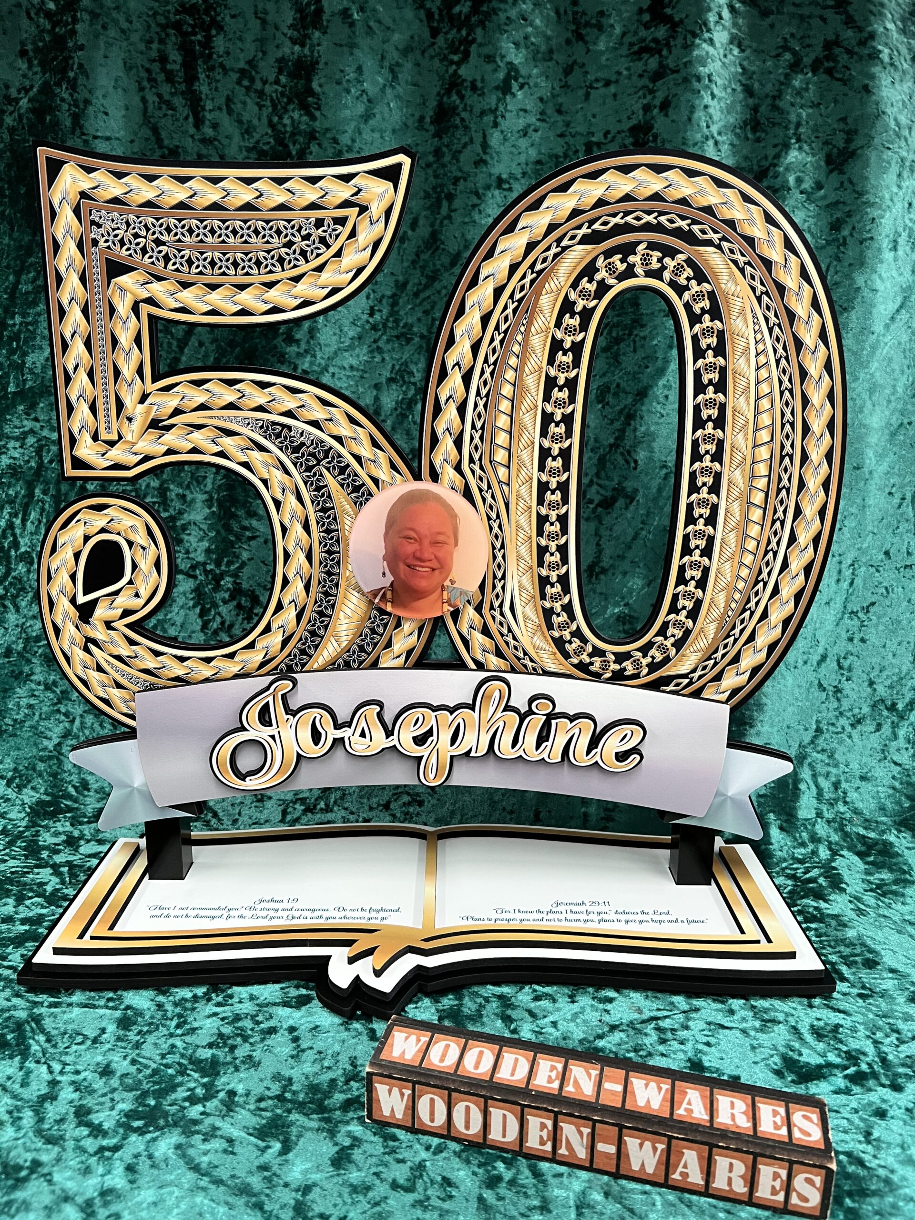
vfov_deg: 67.3
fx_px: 916
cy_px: 610
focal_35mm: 26
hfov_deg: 53.1
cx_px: 458
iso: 200
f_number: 1.5
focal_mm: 5.7
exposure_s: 1/60
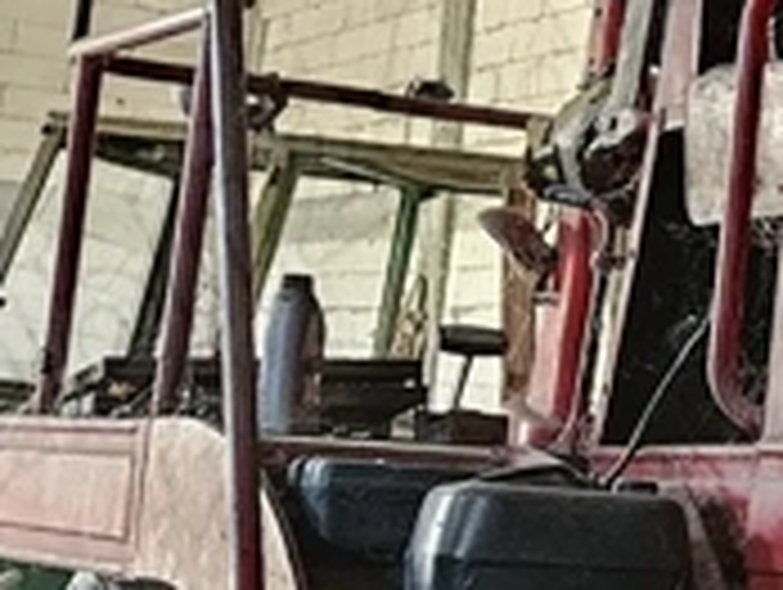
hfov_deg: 12.1
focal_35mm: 132
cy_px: 302
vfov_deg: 11.3
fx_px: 2990
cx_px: 1840
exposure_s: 1/100
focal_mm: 5.4
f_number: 1.8
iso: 800
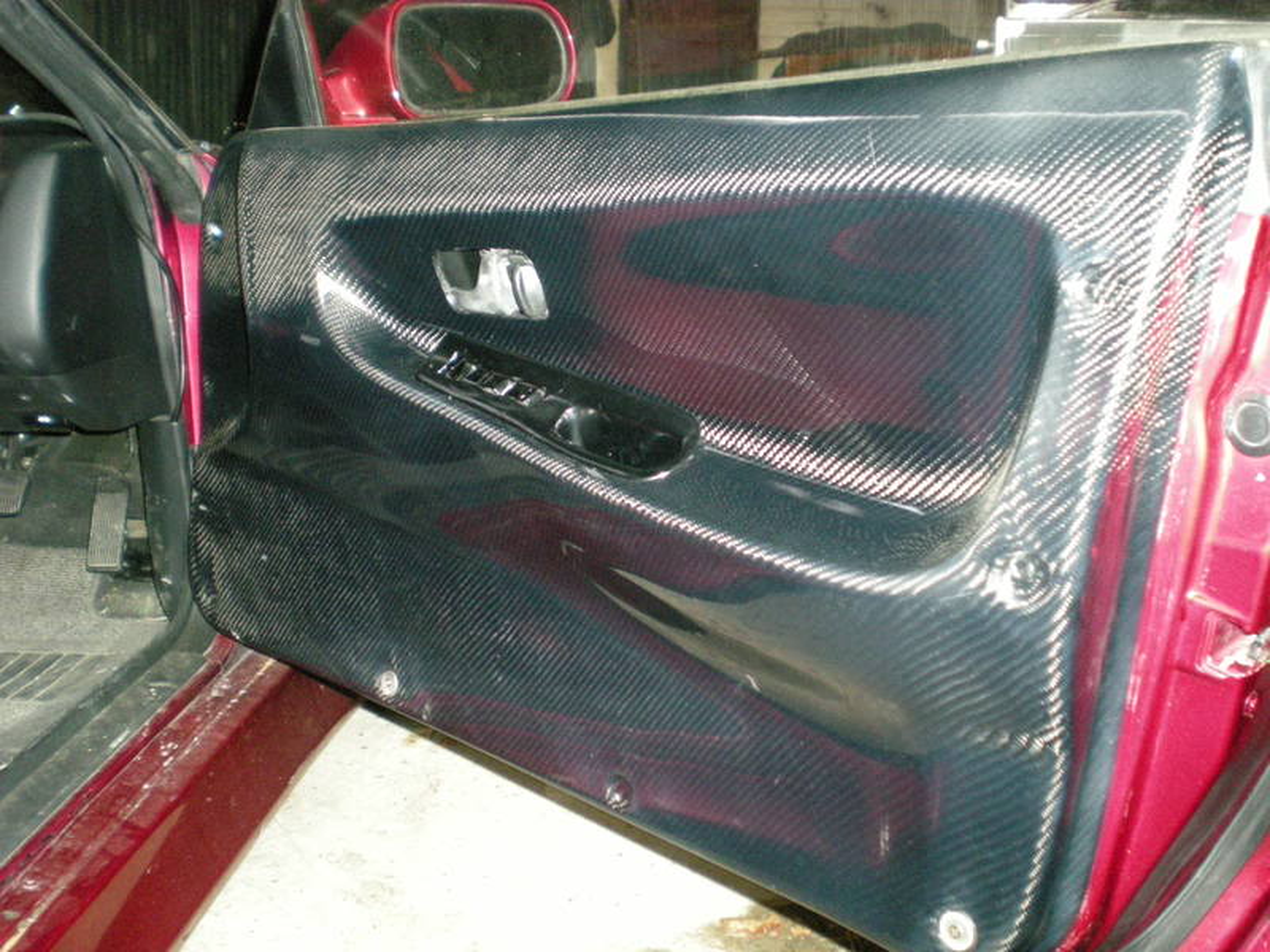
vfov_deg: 37.7
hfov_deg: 49.0
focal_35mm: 38
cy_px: 476
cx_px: 635
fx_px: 1394
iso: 542
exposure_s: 1/60
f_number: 3.1
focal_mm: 6.3
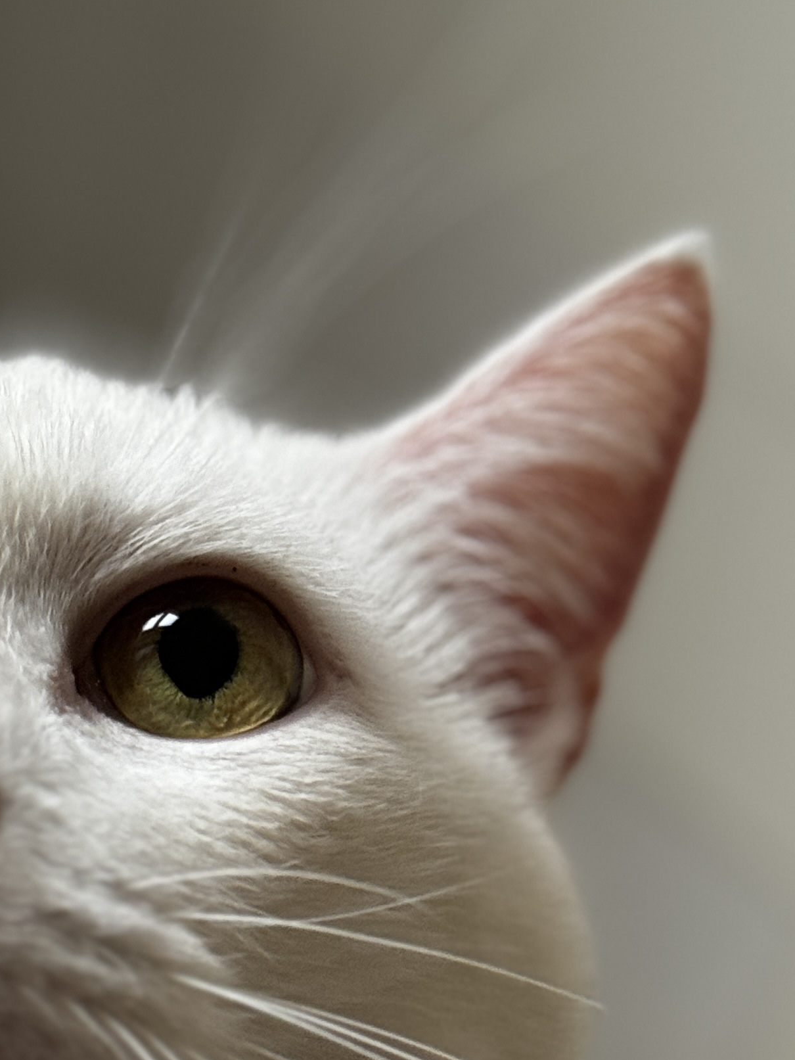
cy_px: 1220
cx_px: -41
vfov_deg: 15.9
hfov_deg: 12.2
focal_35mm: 120
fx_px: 3674
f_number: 1.78
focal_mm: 6.86
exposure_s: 1/60
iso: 250
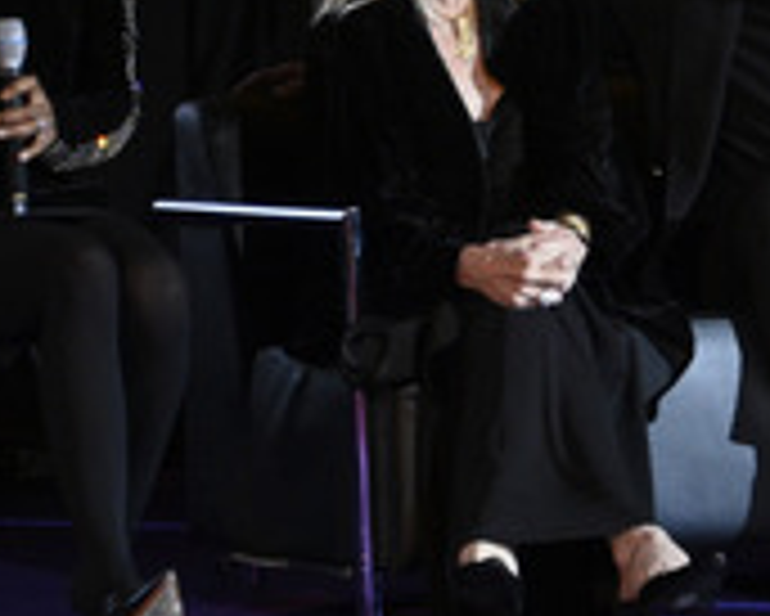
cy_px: 112
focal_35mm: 302
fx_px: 6886
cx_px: 691
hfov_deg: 6.4
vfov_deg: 5.1
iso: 6400
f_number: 5.6
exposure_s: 1/160
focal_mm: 122
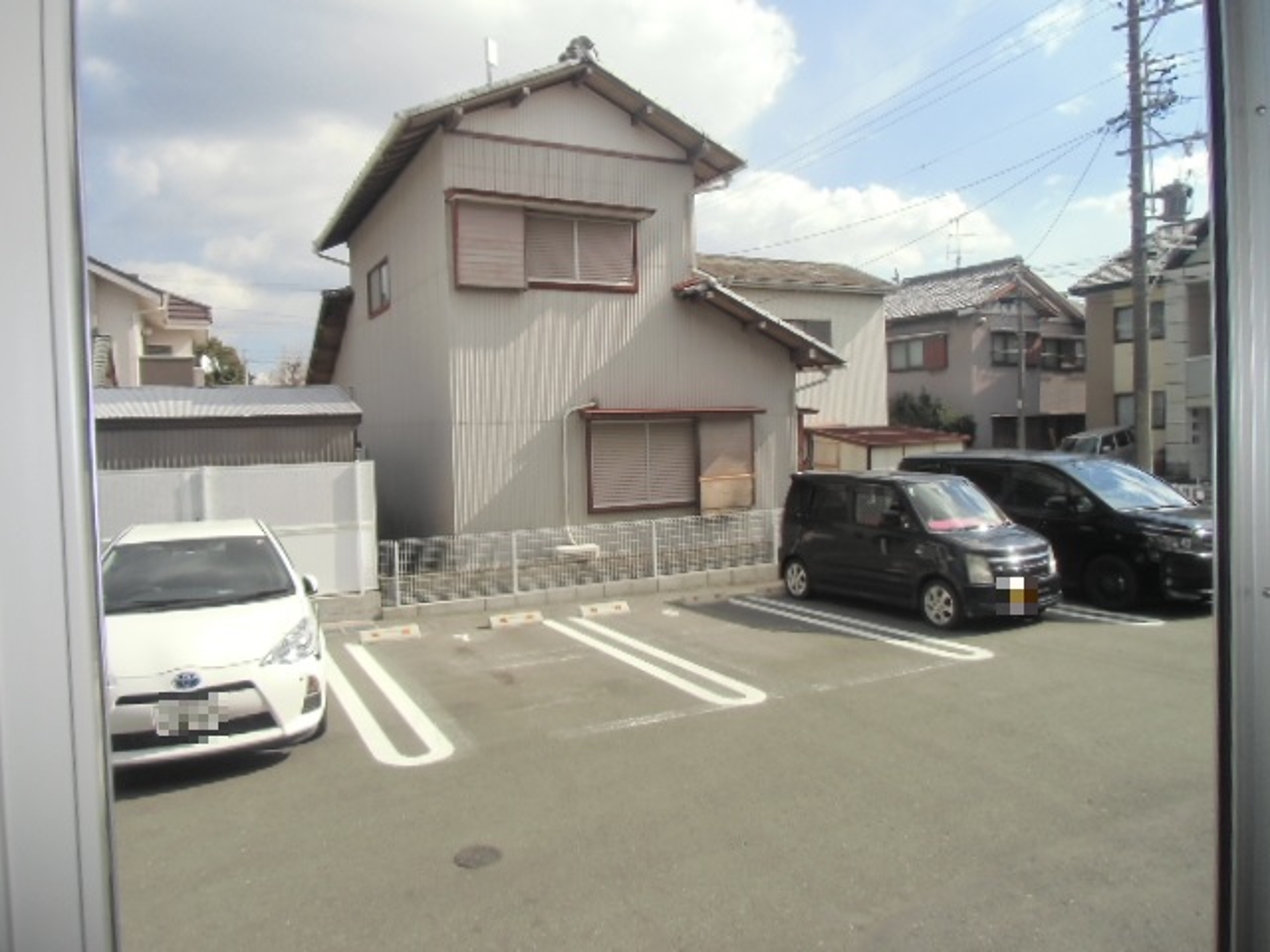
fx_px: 881
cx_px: 635
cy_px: 476
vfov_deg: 56.8
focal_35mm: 24
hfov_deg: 71.6
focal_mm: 4.24
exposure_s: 1/800
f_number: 3
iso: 64
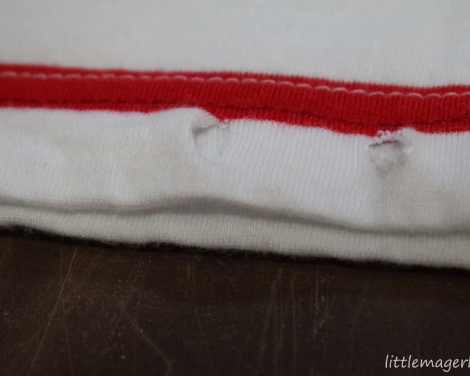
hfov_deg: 20.4
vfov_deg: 16.4
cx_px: 272
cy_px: 189
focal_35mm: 94
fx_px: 1302
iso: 1800
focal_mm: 55
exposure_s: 1/60
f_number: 5.6
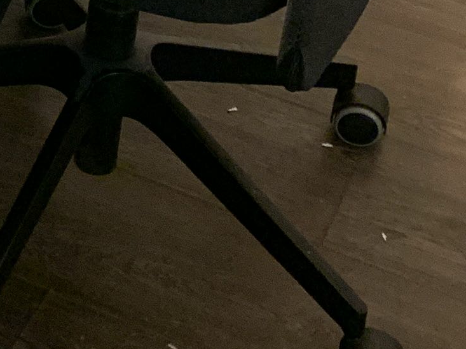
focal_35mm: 143
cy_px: -248
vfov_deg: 9.9
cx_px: -226
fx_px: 1925
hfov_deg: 13.1
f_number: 1.8
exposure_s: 1/50
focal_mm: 4.25
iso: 100
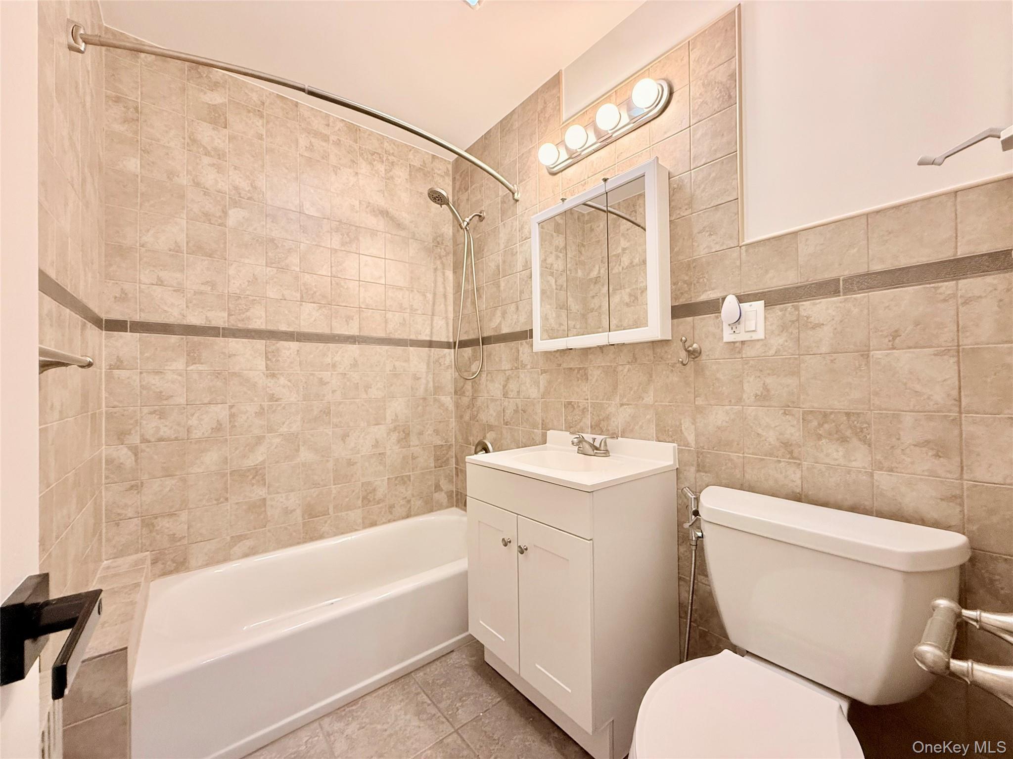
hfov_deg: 102.1
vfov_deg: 85.7
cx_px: 506
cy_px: 380
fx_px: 410
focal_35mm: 14
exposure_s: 1/120
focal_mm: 2.22
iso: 320
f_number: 2.2
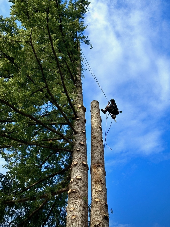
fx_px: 314
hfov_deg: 30.3
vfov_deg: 39.7
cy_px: 114
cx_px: 85
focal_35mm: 48
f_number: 1.78
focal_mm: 6.86
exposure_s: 1/1517
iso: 64
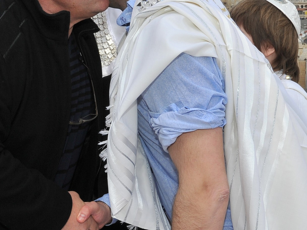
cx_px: 95
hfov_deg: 24.3
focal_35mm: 80
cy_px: 69
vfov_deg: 18.4
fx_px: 709
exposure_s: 1/250
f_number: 18
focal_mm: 32
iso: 500
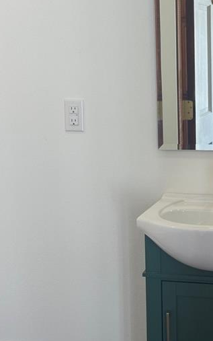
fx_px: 715
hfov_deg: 16.8
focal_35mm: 77
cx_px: 167
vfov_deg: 26.8
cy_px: 155
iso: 64
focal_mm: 6.86
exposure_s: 1/120
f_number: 1.78
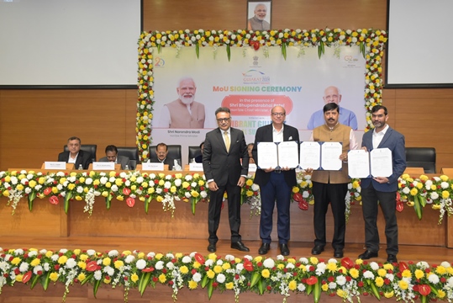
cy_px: 152
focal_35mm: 36
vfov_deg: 36.9
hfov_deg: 53.1
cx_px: 226
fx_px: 453
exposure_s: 1/80
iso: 2000
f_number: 5.6
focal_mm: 24
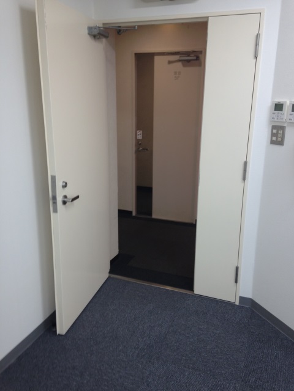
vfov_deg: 55.4
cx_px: 147
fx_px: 374
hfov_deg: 42.9
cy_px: 196
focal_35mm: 33
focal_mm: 4.12
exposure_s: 1/20
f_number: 2.4
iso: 50
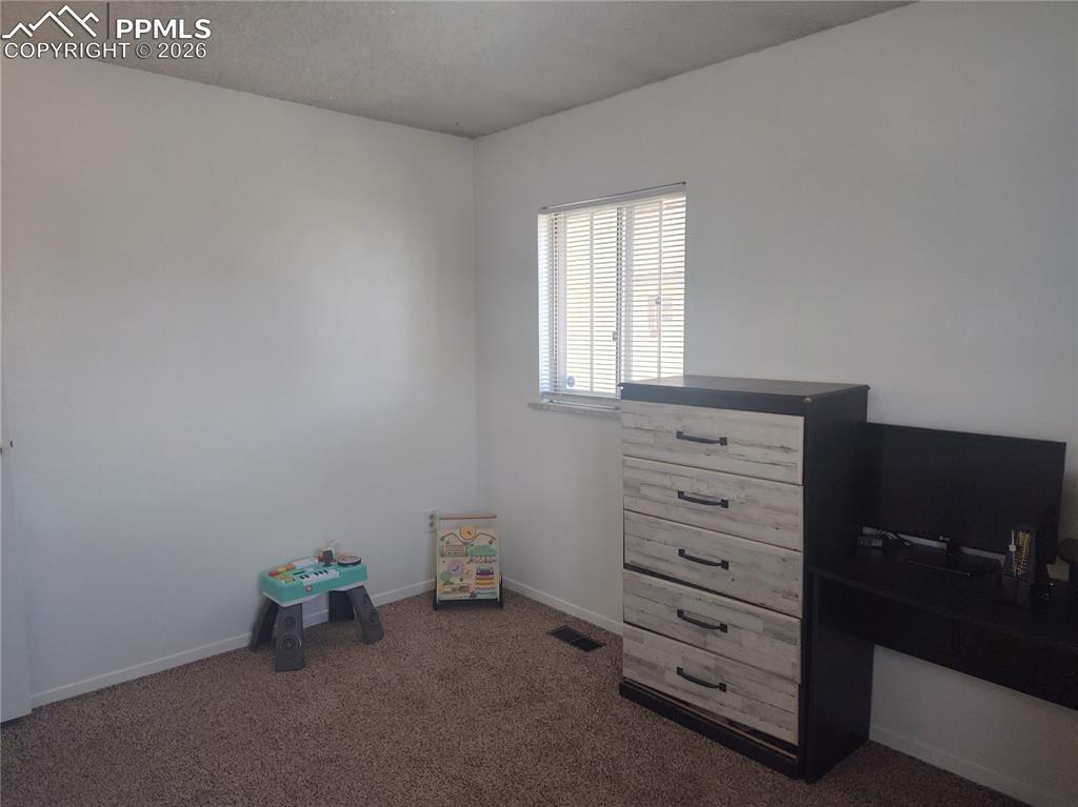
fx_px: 716
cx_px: 539
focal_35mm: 23
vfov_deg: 58.8
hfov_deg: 74.0
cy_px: 404
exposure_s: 1/120
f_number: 1.8
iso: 220
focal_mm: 5.56
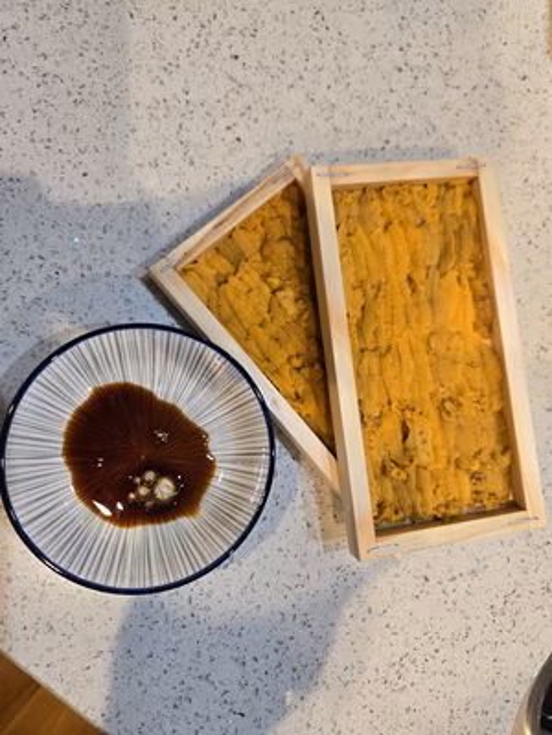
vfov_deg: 73.9
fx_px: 489
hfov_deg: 58.9
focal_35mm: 23
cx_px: 276
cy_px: 368
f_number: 1.8
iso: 200
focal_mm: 5.4
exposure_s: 1/100
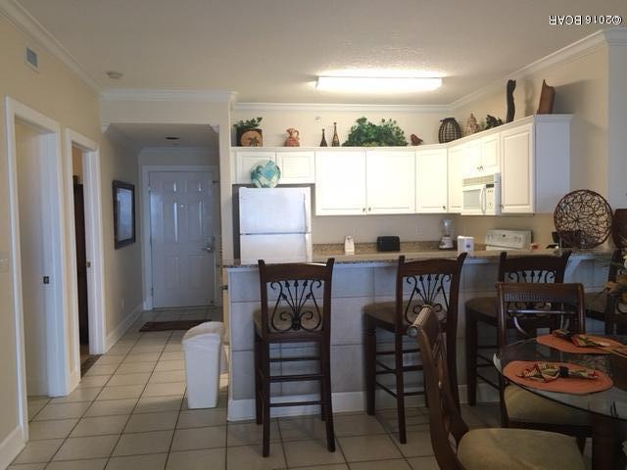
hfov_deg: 61.7
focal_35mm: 29
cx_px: 314
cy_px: 235
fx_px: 525
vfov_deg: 48.2
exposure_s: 1/30
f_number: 2.2
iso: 125
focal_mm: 4.15
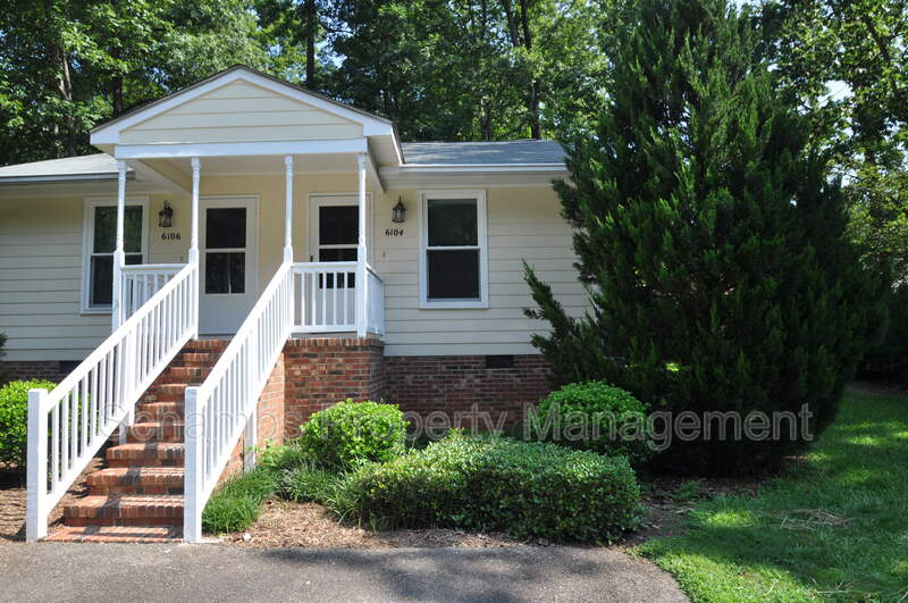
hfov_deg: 73.8
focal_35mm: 24
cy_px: 302
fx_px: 604
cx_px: 454
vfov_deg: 53.0
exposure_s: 1/250
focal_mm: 16
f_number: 8
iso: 200
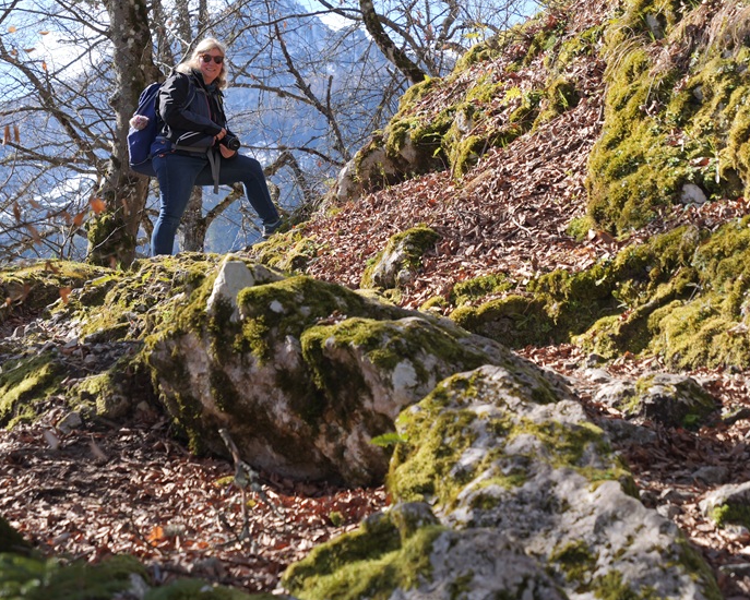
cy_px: 276
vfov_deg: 15.4
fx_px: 2220
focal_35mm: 100
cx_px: 354
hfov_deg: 19.2
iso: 100
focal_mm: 44
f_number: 3.9
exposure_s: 1/250
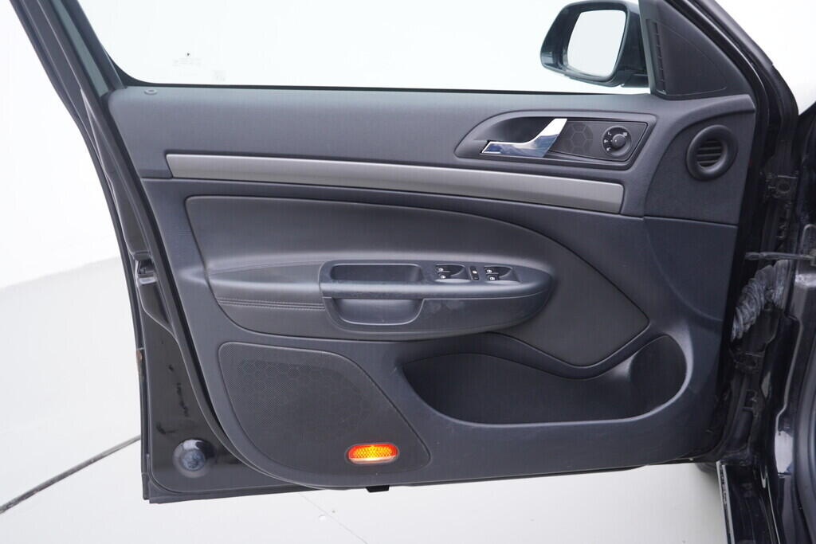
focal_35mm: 36
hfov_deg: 53.1
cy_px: 272
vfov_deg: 36.9
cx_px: 408
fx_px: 816
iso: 125
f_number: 2.8
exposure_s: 1/40
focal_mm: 24
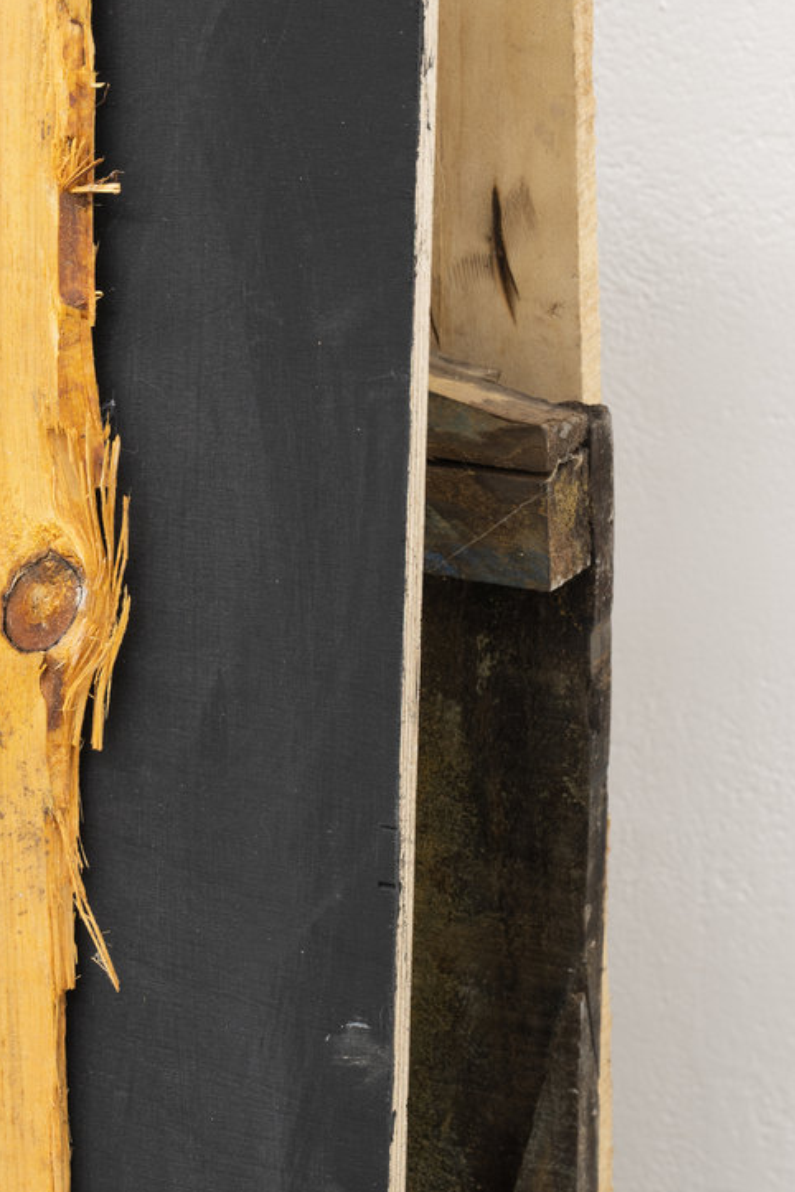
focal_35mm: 229
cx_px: 7
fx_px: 7585
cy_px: 399
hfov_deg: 6.0
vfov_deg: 9.0
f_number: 11
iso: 64
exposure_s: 2.5
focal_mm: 115
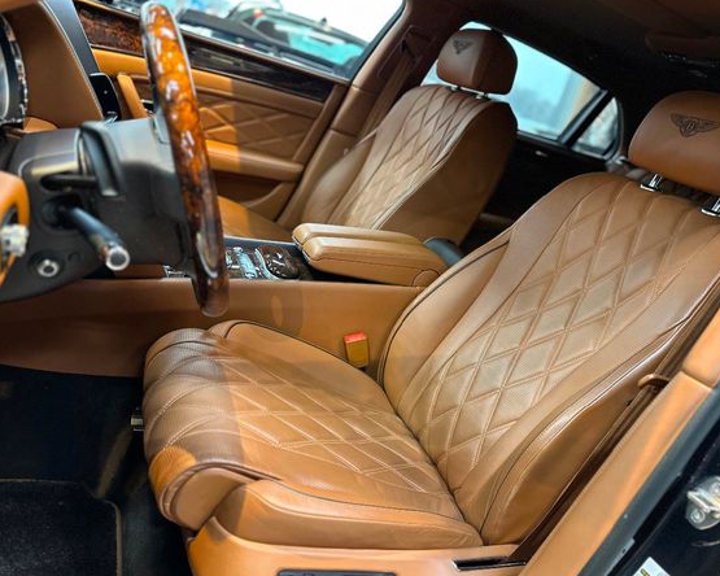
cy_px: 296
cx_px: 396
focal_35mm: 27
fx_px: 575
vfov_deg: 53.2
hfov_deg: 63.9
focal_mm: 6.86
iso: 1000
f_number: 1.78
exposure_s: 1/60
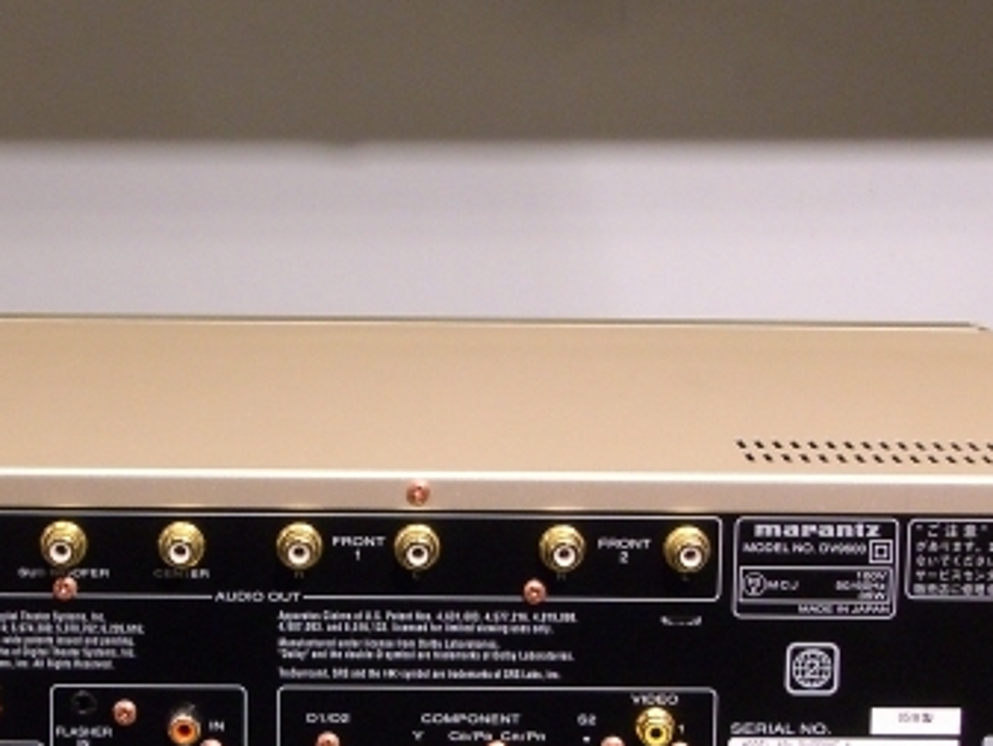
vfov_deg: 11.5
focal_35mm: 129
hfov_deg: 15.3
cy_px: 613
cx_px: 401
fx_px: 3702
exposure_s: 1/20
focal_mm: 14.2
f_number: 4
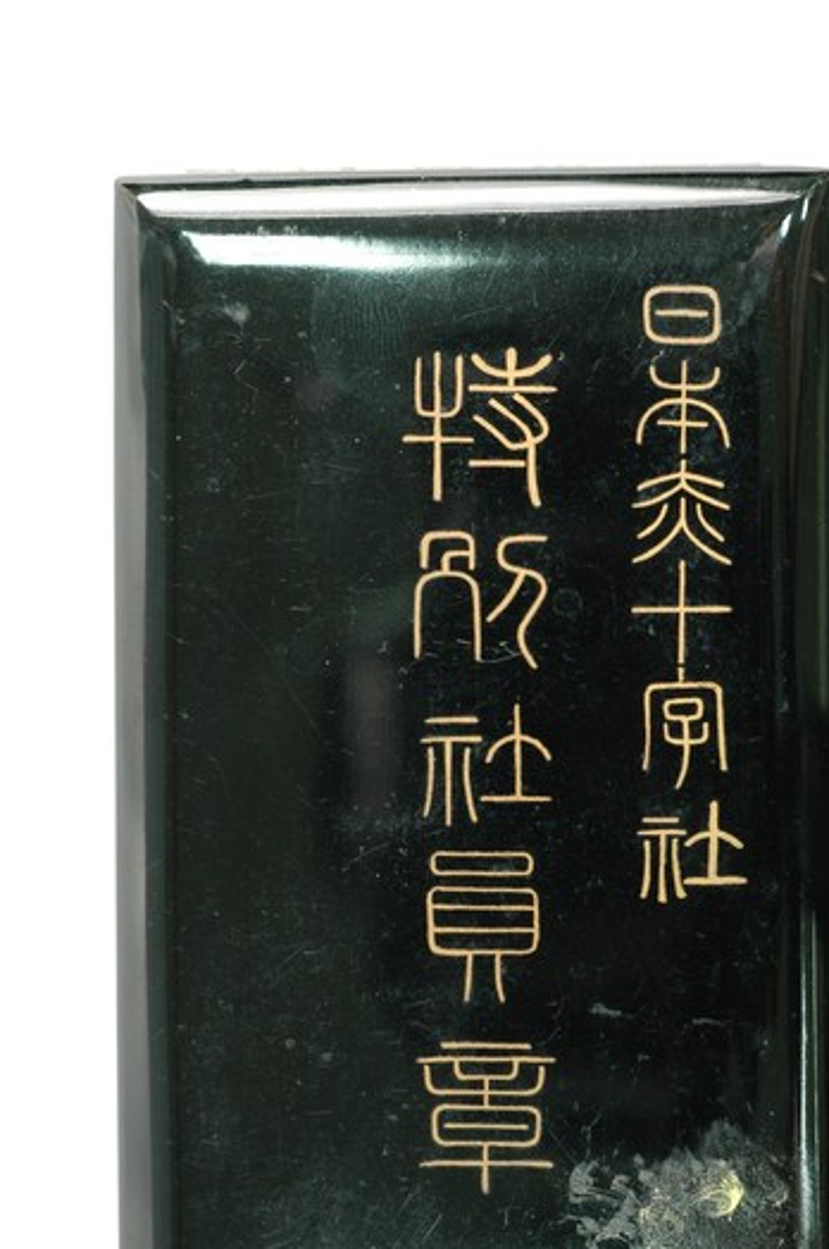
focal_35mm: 110
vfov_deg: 18.6
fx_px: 3809
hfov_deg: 12.4
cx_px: 463
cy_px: 758
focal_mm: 60
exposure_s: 1/4
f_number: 8
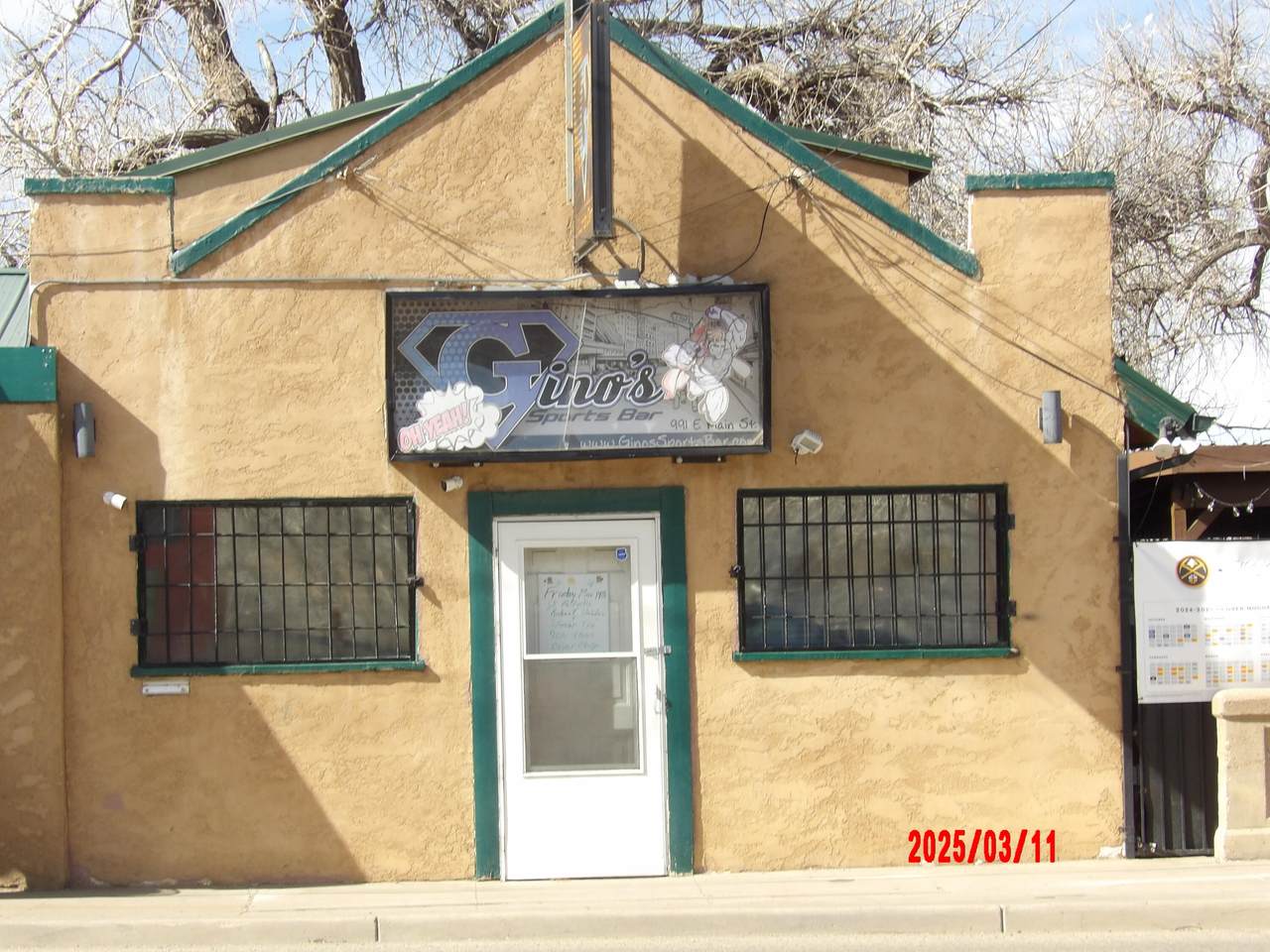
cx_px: 635
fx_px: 3742
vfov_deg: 14.5
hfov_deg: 19.3
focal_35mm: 102
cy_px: 476
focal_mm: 18.2
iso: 100
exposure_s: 1/137
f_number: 7.2
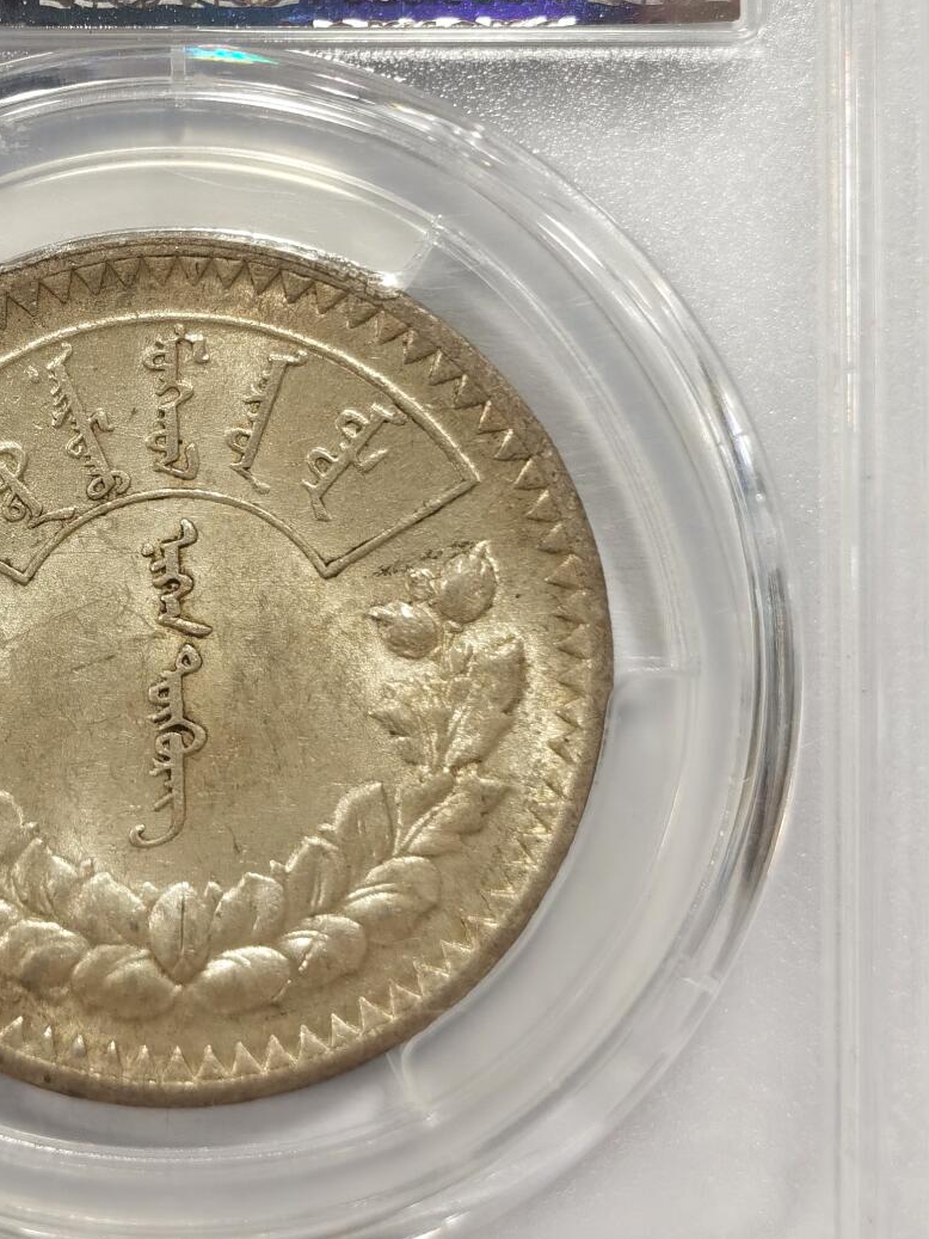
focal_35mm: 94
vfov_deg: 20.8
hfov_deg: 15.6
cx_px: 165
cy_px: 370
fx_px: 3363
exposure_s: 1/100
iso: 100
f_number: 16
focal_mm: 5.56
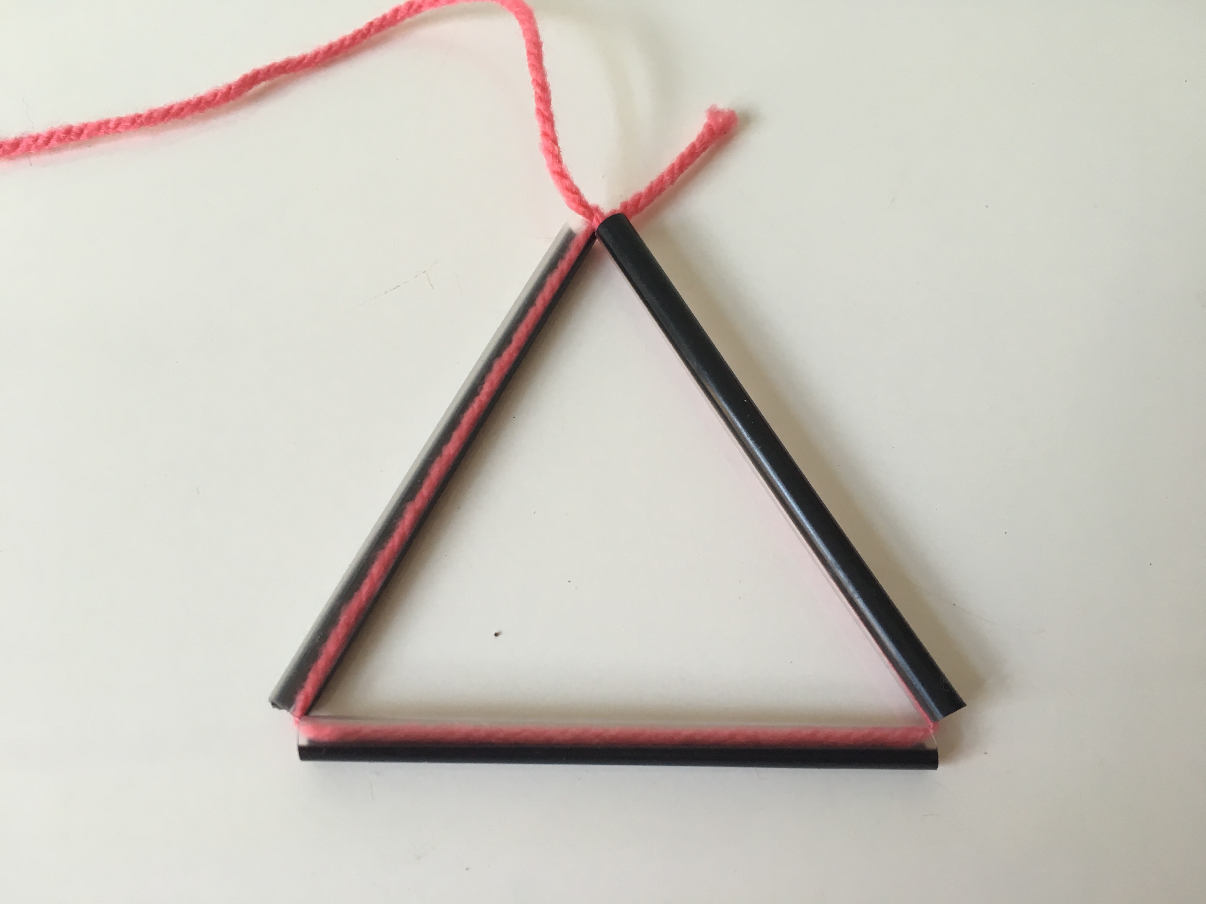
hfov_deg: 61.7
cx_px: 603
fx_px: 1010
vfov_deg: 48.2
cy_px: 452
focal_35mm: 29
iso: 64
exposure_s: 1/33
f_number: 2.2
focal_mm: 4.15
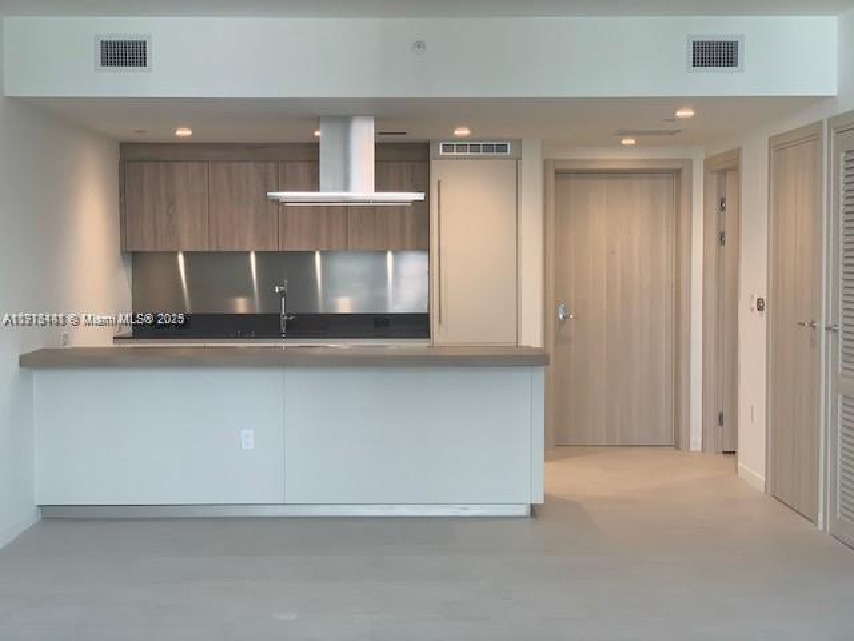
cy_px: 320
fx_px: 1283
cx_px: 427
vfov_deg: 28.0
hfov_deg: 36.8
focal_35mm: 52
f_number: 2.4
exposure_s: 1/120
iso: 80
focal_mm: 6
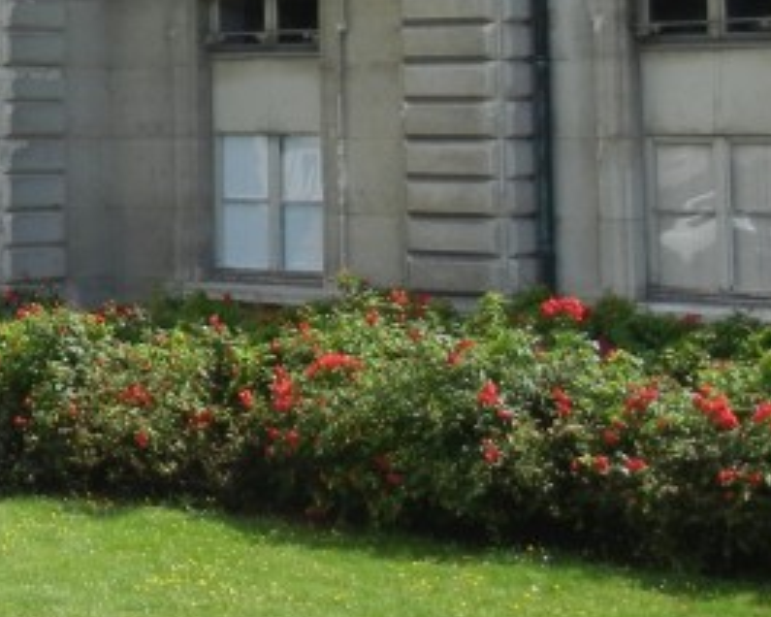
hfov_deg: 15.9
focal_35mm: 113
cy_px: -143
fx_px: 2579
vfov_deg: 13.2
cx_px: -314
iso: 160
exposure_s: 1/318
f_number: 7
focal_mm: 5.4
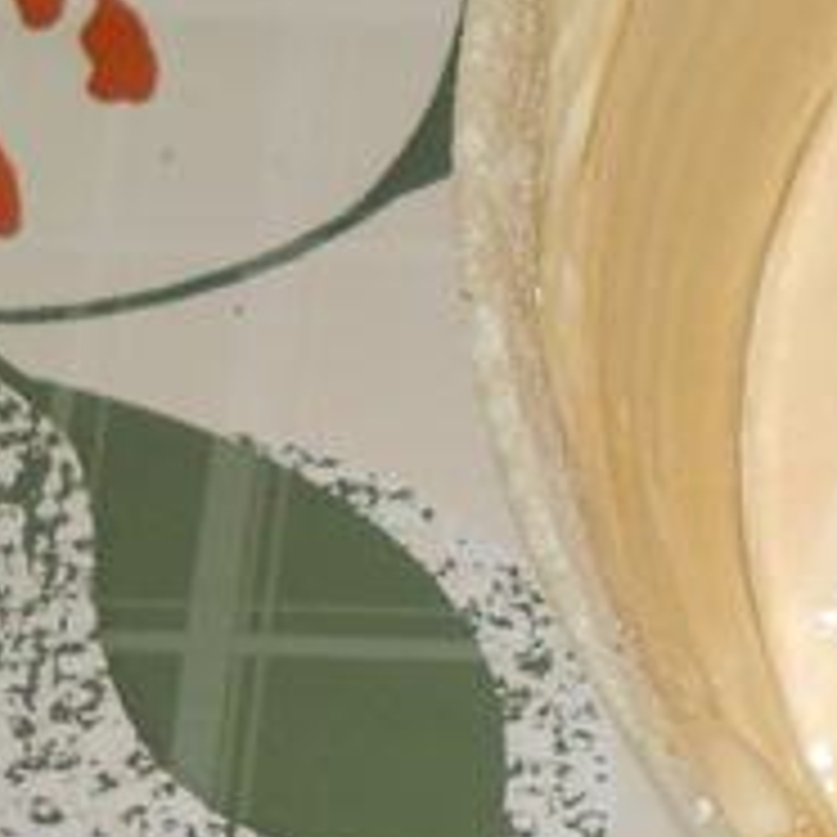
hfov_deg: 10.6
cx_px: 1480
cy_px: 378
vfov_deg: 11.2
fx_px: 4268
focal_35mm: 156
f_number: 3.1
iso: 80
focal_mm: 6.72
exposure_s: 1/30
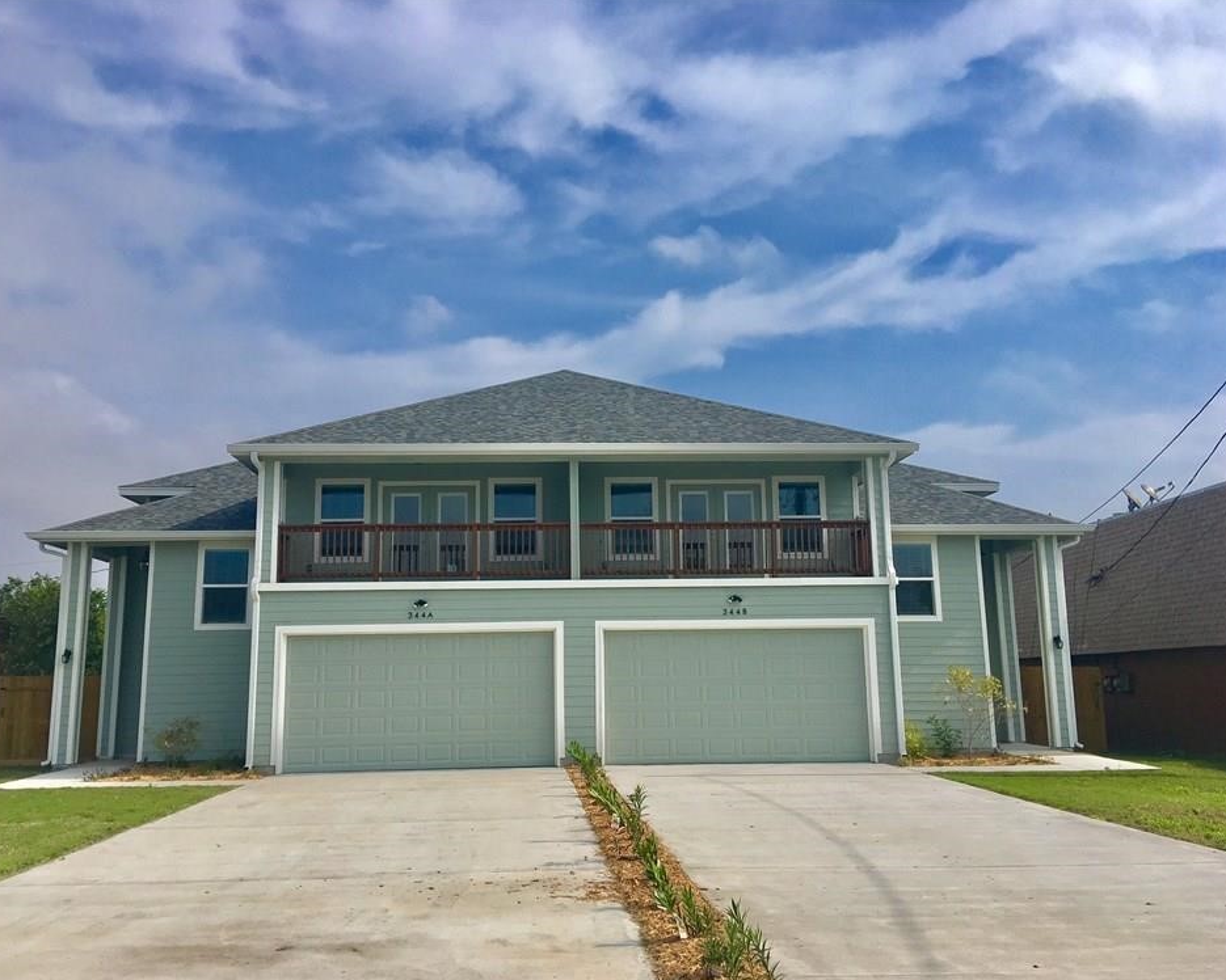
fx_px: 1125
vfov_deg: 47.1
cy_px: 498
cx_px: 595
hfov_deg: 57.2
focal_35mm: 31
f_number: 2.2
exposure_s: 1/2481
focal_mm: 4.15
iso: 25
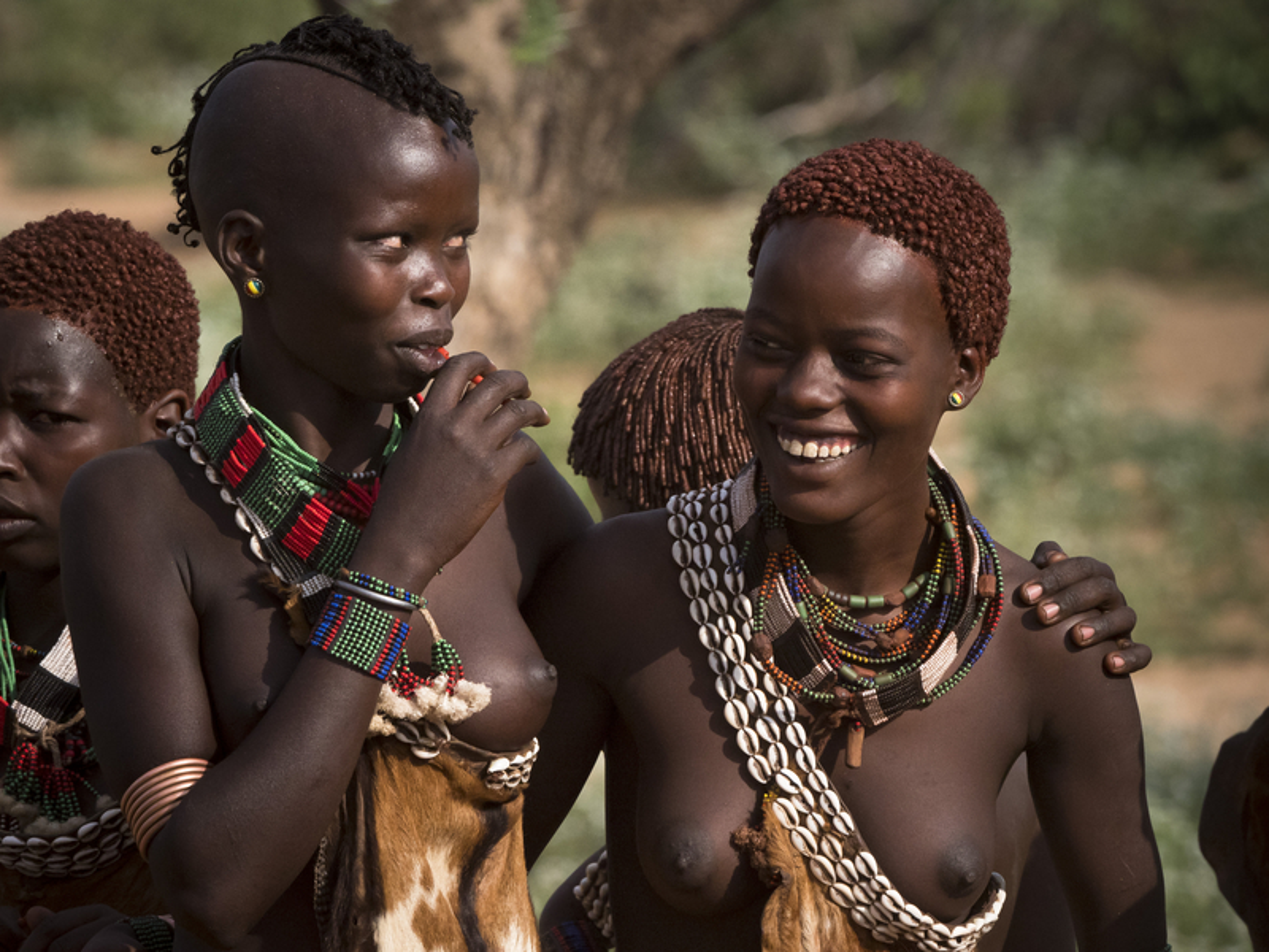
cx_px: 634
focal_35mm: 601
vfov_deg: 2.5
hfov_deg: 3.3
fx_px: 22032
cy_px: 476
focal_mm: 300
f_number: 10
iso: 1600
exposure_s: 1/1600
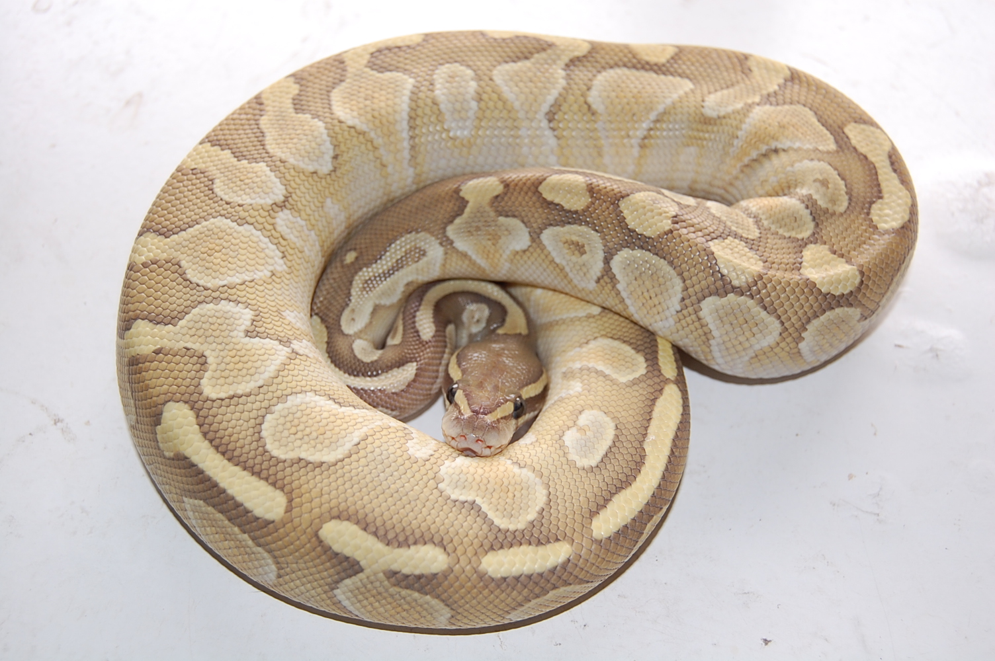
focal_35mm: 51
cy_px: 330
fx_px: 1408
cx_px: 498
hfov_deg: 38.9
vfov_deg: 26.4
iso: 250
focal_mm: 34
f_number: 4.5
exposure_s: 1/100
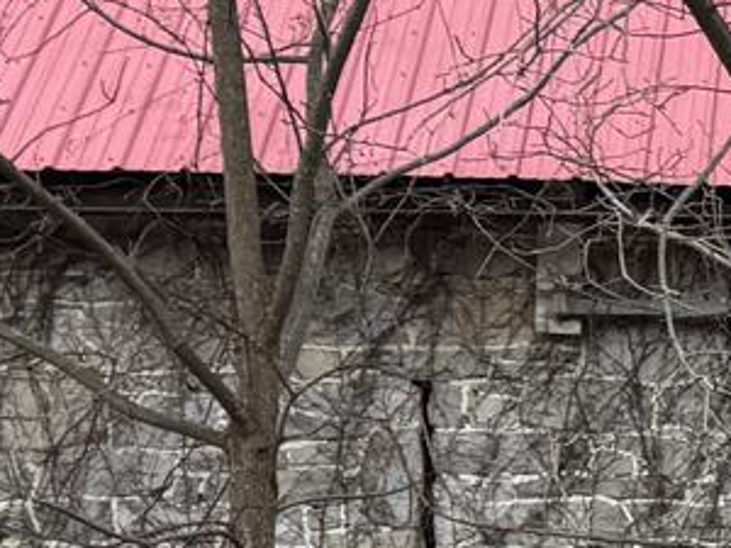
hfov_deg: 9.4
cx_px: 2210
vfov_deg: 8.9
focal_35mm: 164
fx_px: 3463
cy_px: 665
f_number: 1.78
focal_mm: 6.76
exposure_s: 1/1131
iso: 80
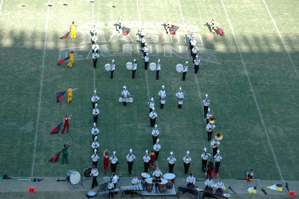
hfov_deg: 18.2
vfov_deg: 12.1
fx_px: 933
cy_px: 100
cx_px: 150
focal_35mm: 112
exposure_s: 1/160
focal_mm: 75
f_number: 6.3
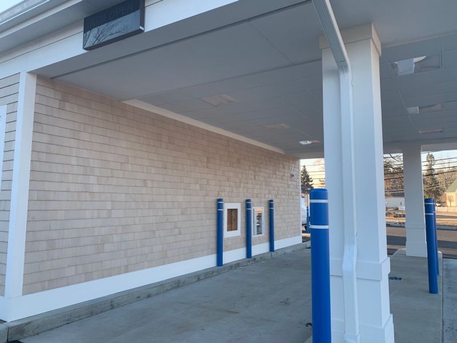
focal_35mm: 26
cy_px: 172
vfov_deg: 53.1
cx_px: 228
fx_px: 343
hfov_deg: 67.3
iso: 25
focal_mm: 4.25
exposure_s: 1/259
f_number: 1.8
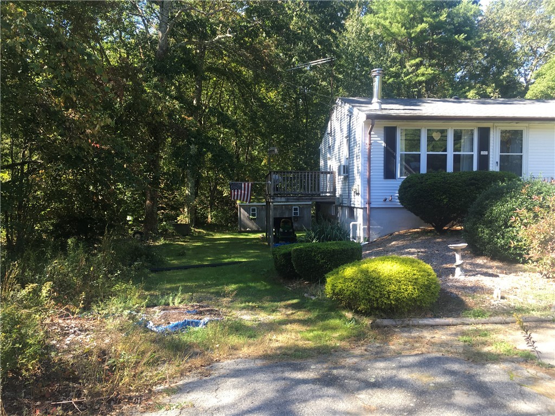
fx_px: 465
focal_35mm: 29
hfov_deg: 61.7
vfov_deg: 48.2
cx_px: 278
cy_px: 208
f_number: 2.2
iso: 25
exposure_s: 1/159
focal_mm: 4.15
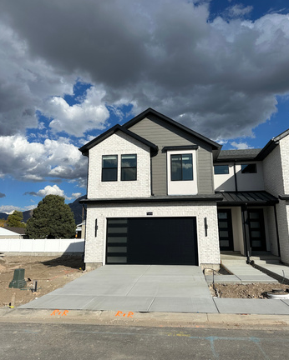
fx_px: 278
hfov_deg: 55.0
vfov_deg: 66.0
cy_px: 178
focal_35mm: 26
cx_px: 149
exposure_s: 1/8929
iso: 80
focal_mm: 6.86
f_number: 1.78
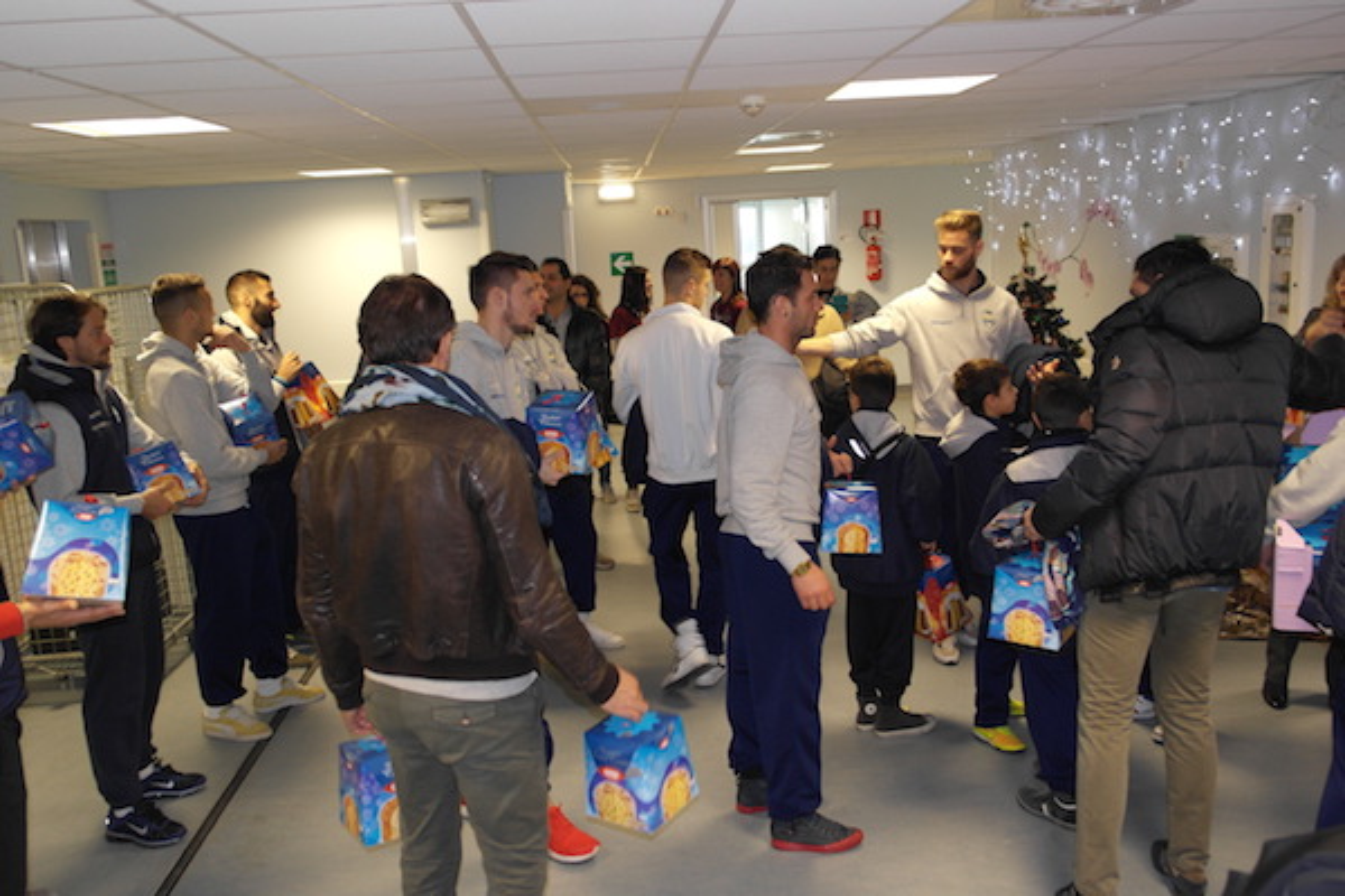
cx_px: 672
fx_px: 1121
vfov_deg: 43.6
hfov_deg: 61.9
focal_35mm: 30
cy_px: 448
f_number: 3.5
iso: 400
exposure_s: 1/40
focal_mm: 20
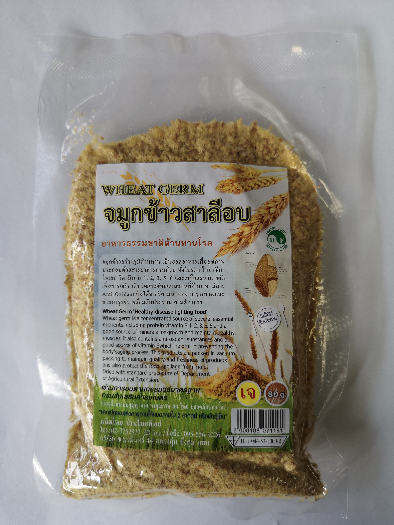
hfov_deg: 51.4
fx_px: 410
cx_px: 197
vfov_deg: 65.3
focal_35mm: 27
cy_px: 262
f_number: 1.8
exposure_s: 1/100
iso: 64
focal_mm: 3.95
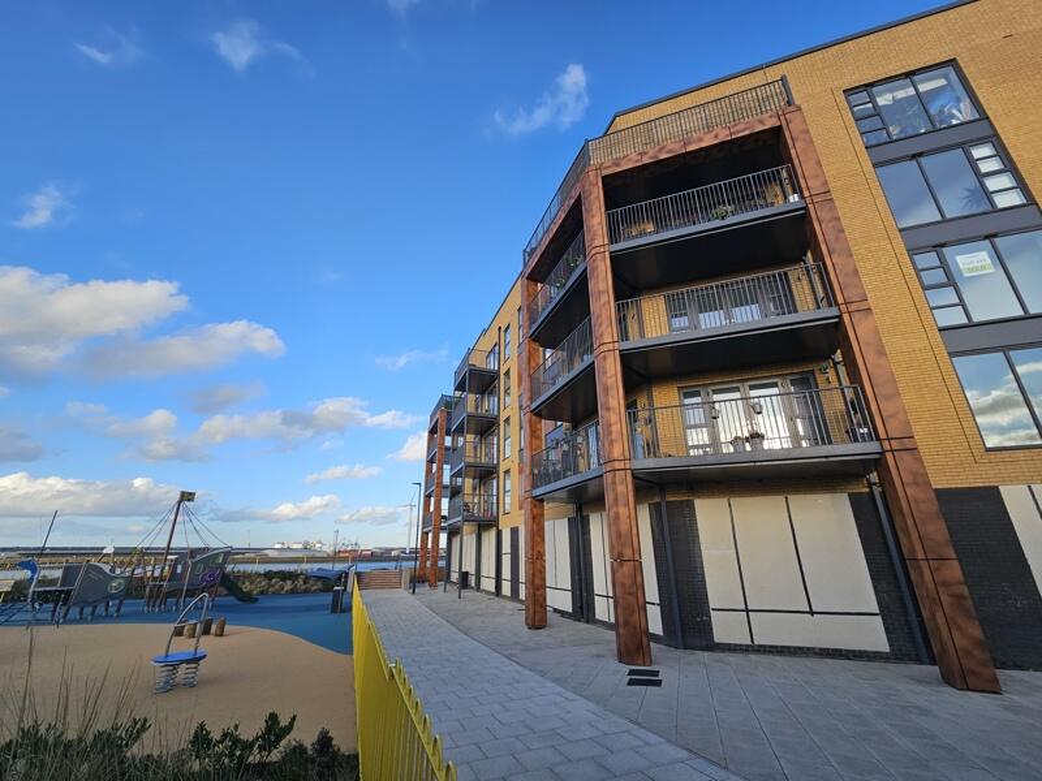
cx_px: 521
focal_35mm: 13
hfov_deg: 106.2
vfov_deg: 89.9
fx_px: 391
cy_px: 390
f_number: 2.2
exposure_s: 1/790
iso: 50
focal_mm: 2.2
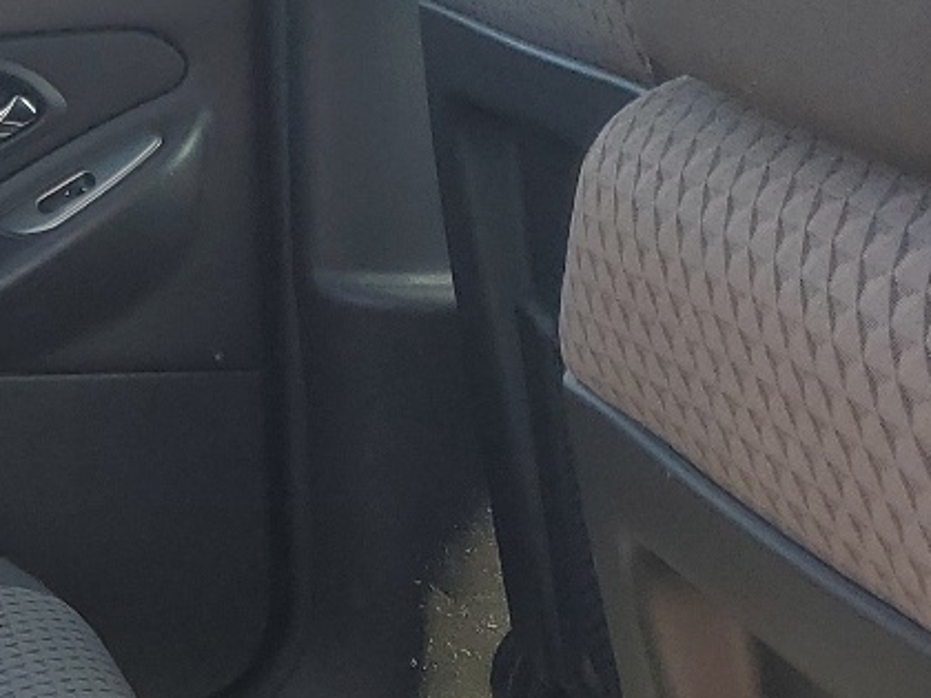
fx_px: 2663
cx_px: -372
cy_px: 372
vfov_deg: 14.9
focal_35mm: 99
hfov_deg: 18.1
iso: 50
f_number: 1.5
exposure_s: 1/270
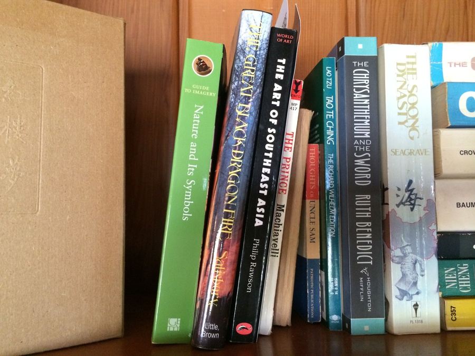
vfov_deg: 46.8
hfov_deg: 60.0
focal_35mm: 30
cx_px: 238
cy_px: 178
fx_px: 412
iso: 320
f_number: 2.2
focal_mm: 4.12
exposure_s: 1/30
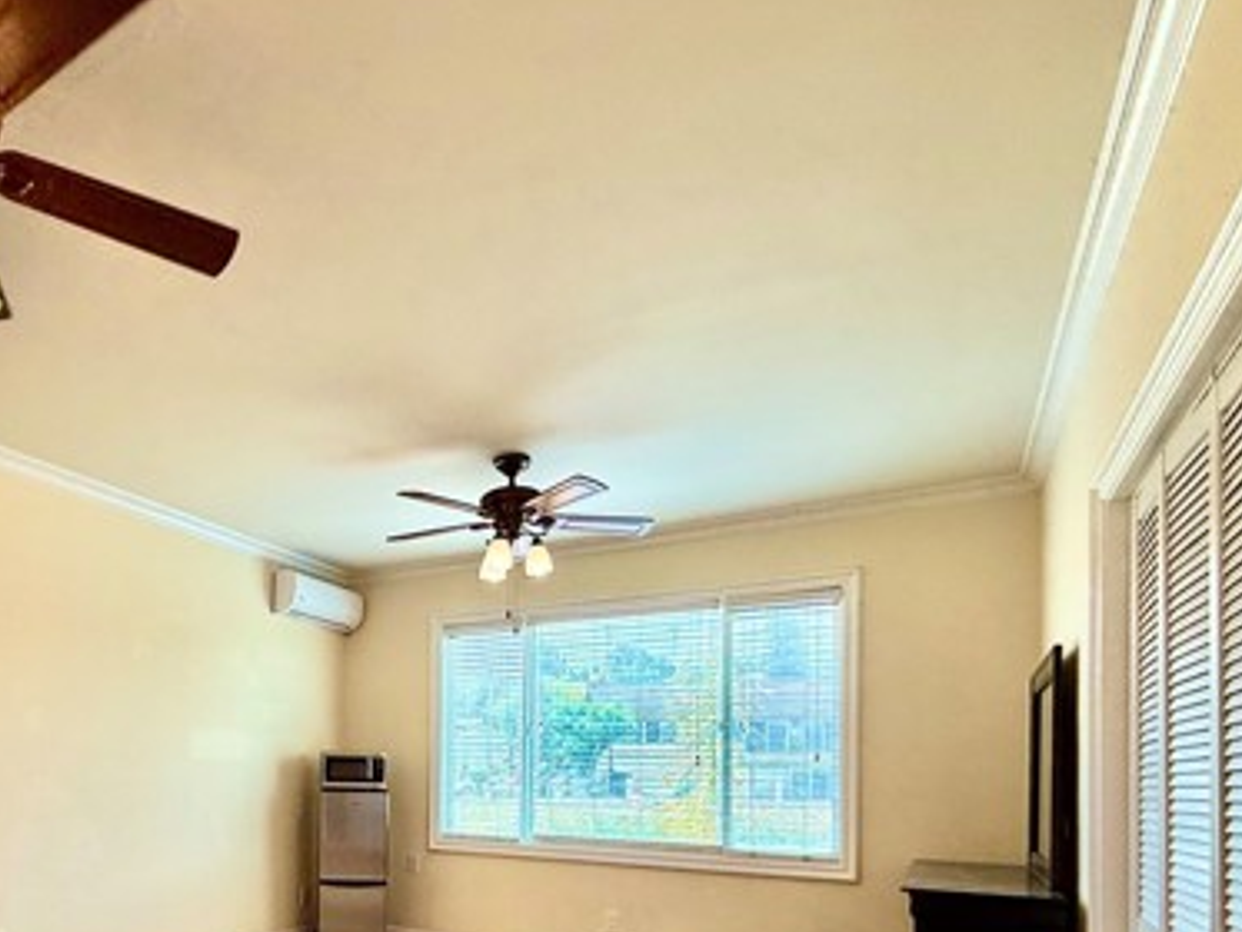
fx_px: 861
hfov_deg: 67.9
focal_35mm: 24
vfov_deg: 52.6
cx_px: 343
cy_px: 766
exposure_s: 1/158
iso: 64
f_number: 2.2
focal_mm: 2.22
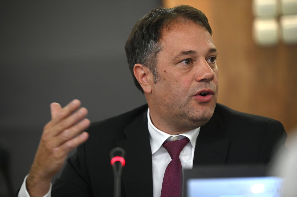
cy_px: 98
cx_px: 148
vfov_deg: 6.9
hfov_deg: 10.3
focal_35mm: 200
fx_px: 1649
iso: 2000
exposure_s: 1/125
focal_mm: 200
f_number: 3.5
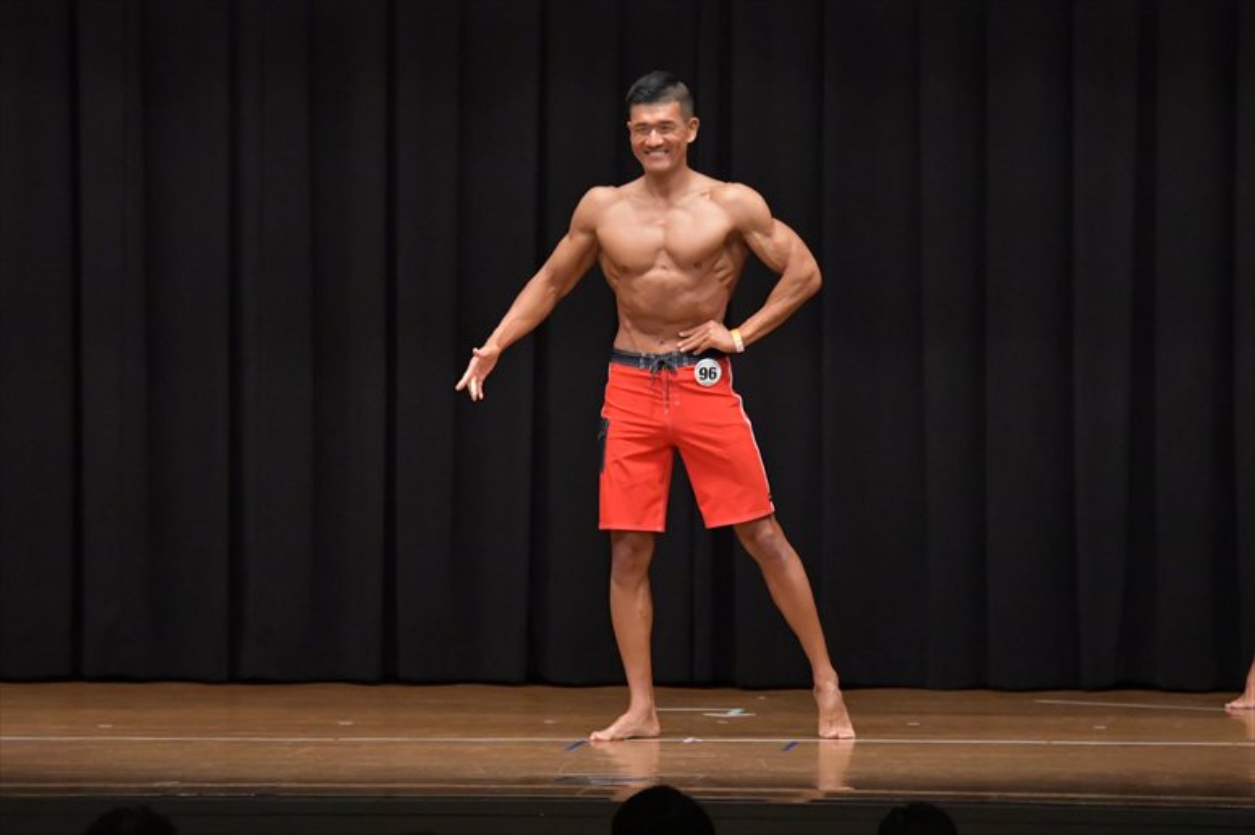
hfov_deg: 10.2
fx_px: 7039
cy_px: 418
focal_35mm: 202
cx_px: 628
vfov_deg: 6.8
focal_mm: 135
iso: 6400
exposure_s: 1/400
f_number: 5.6
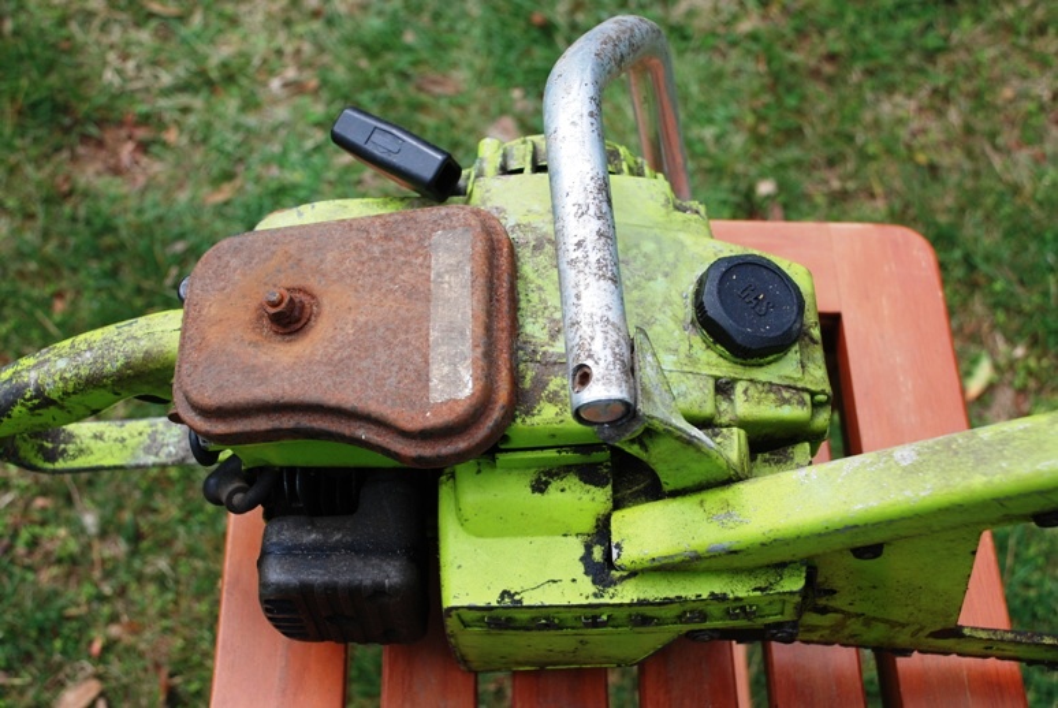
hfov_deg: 41.1
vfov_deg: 28.1
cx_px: 529
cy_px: 354
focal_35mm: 48
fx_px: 1412
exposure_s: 1/160
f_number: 6.3
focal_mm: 32
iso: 100
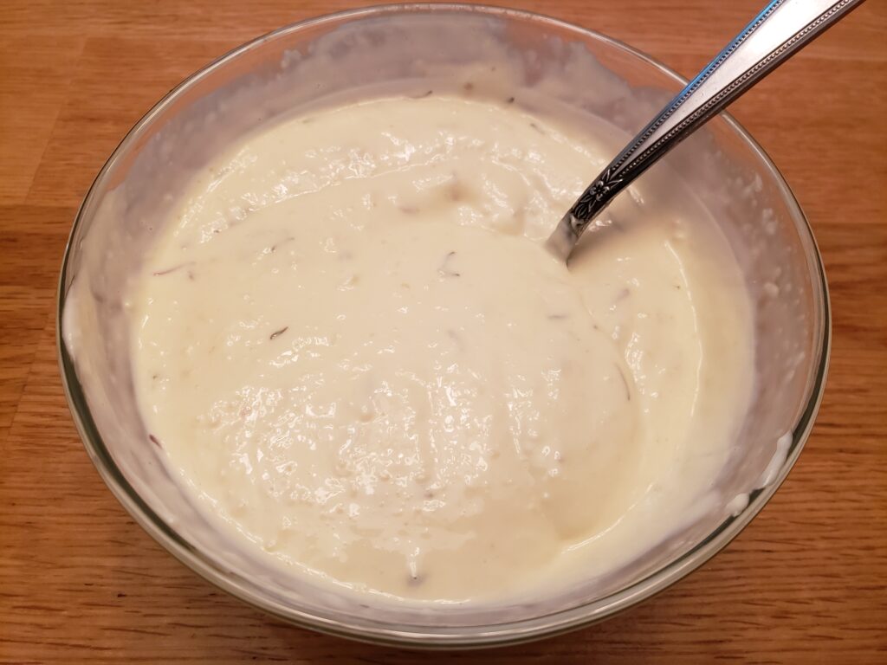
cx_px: 444
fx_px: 666
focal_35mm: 26
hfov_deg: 67.3
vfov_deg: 53.1
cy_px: 332
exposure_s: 1/20
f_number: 2.4
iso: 250
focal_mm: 4.3
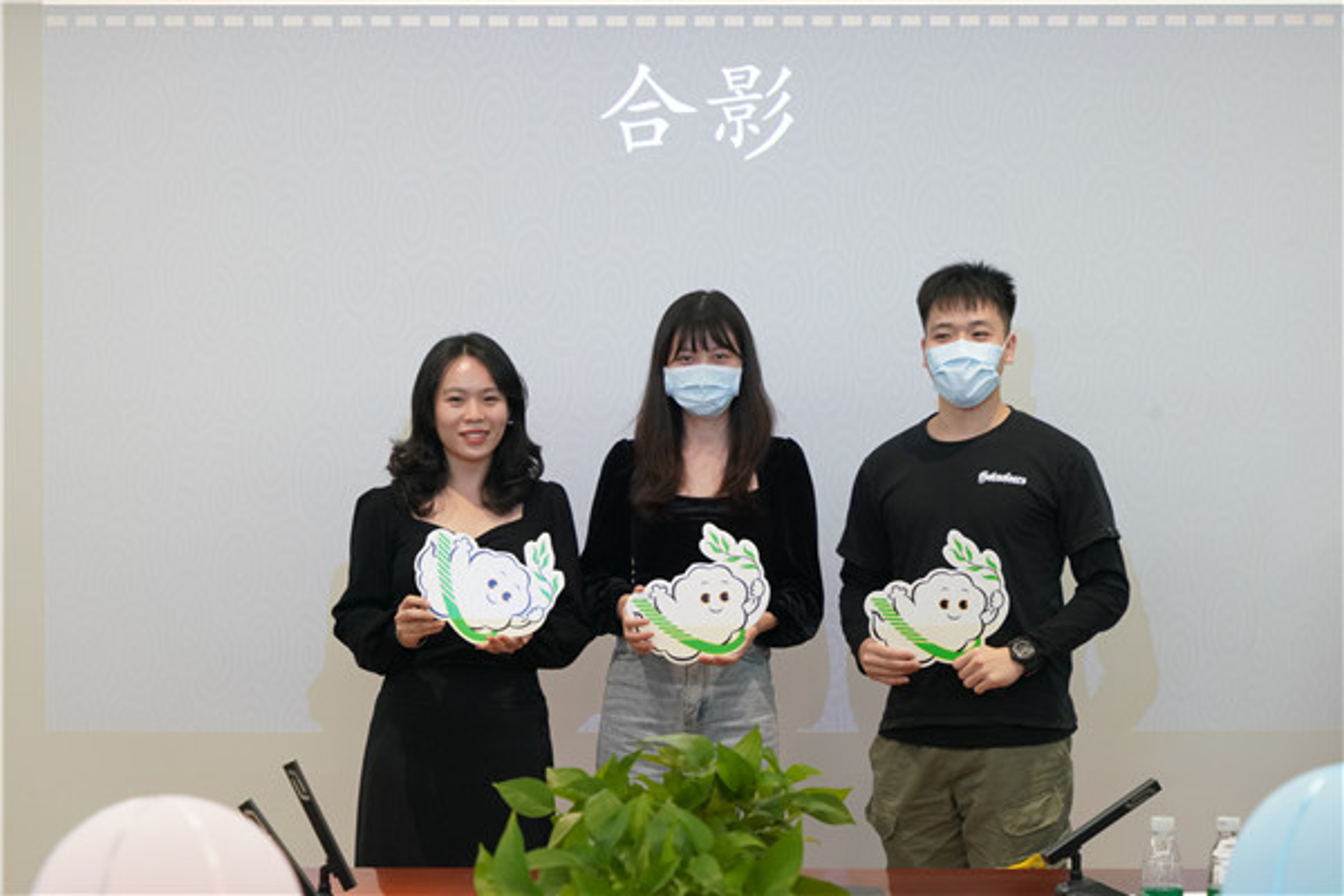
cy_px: 448
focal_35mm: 105
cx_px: 672
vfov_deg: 13.0
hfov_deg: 19.5
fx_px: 3920
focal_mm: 105
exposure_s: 1/40
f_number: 8
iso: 2500
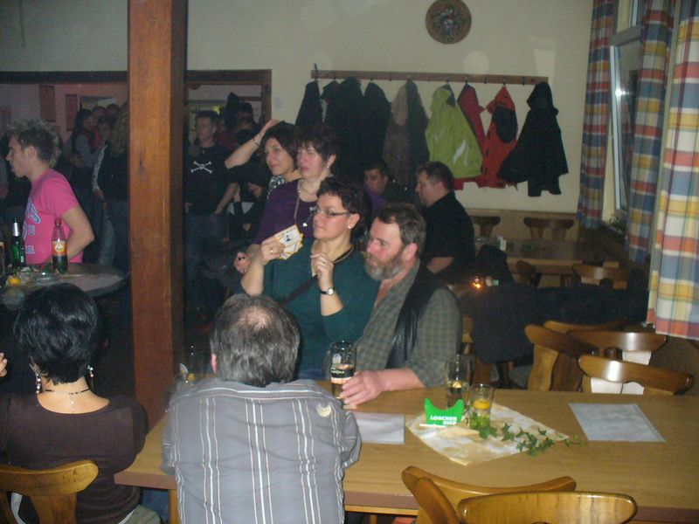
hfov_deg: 50.1
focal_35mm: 37
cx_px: 350
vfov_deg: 38.7
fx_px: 747
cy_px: 262
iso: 400
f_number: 2.8
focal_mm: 6.1
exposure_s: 1/60
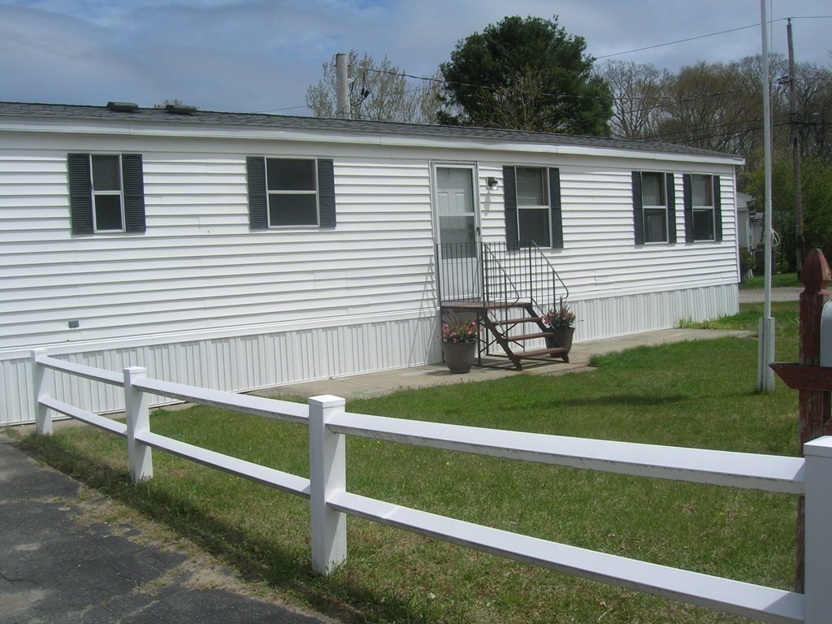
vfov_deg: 41.8
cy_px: 312
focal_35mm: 34
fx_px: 817
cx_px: 416
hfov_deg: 54.0
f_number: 4.9
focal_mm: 5.7
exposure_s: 1/879
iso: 50
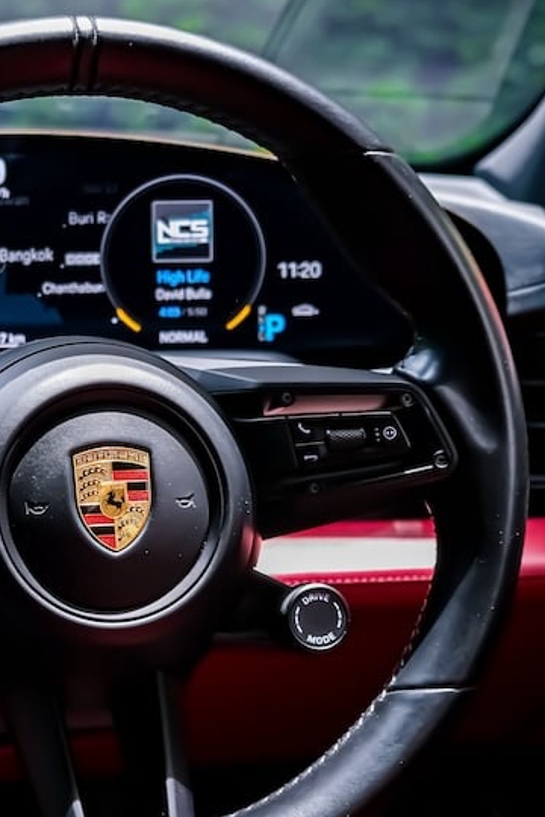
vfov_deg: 23.4
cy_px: 424
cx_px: 60
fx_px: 1975
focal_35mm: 87
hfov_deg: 15.5
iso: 400
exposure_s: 1/125
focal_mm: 31.5
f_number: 3.6
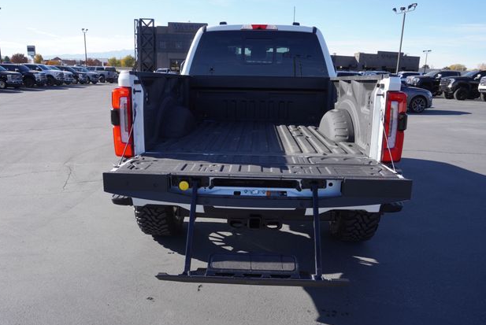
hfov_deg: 65.4
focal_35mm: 28
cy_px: 165
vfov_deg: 46.5
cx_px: 240
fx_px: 378
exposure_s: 1/160
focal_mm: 18
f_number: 6.3
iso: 100
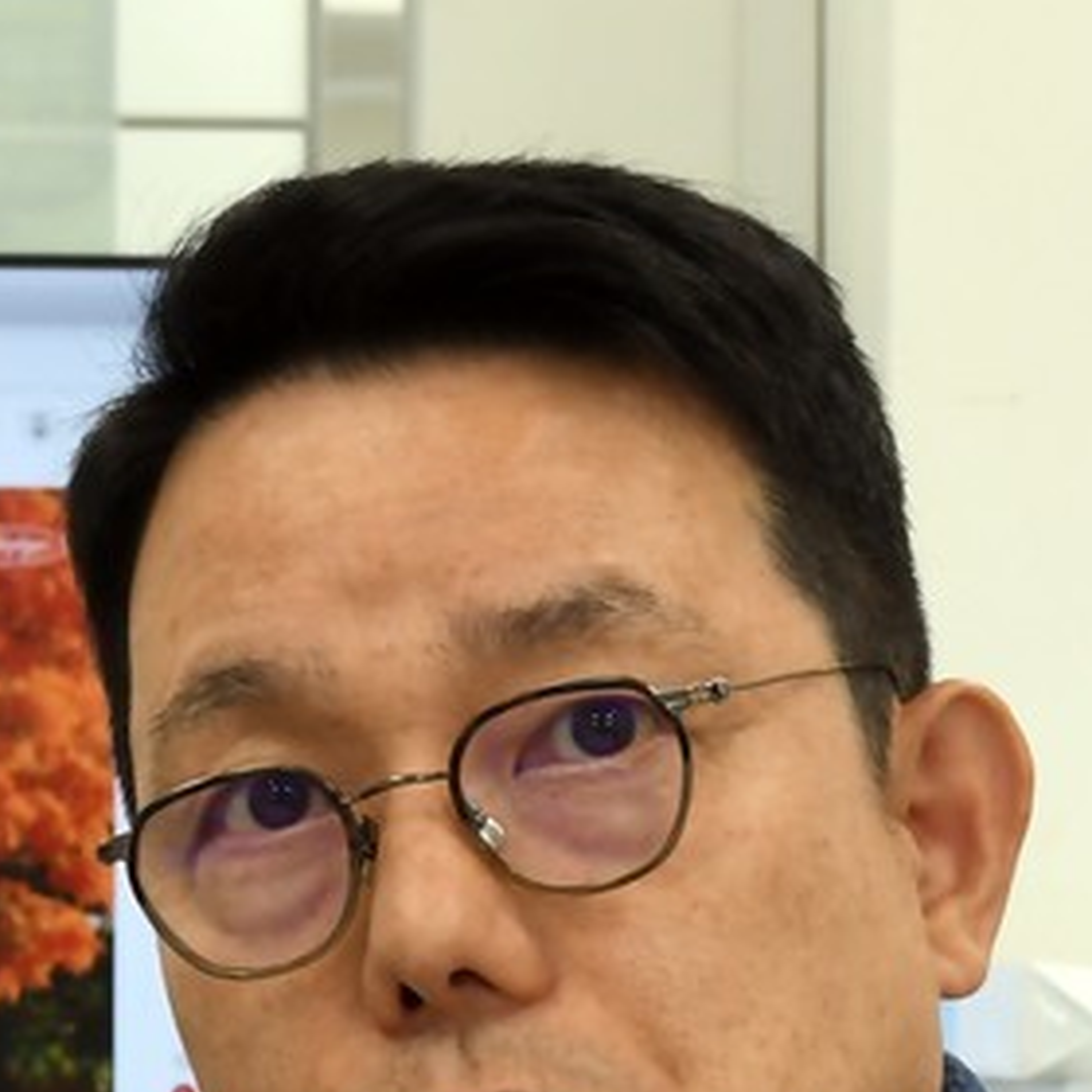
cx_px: 448
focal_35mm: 163
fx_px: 5818
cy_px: 1558
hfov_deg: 10.7
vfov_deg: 10.4
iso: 720
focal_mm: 28
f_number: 6.3
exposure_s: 1/50
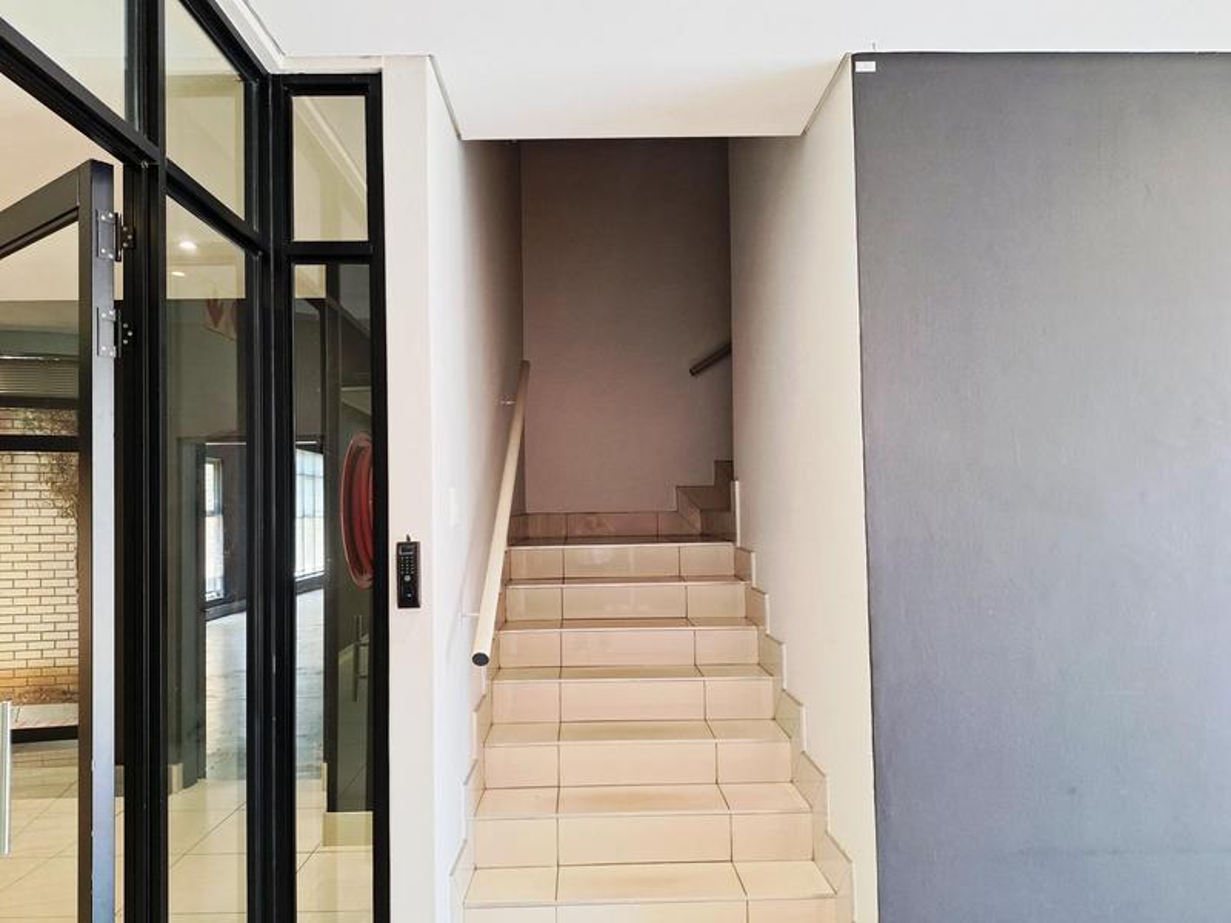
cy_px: 462
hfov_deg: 73.9
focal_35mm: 23
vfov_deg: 58.9
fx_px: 818
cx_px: 616
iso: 250
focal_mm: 5.54
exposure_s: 1/50
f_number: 1.8
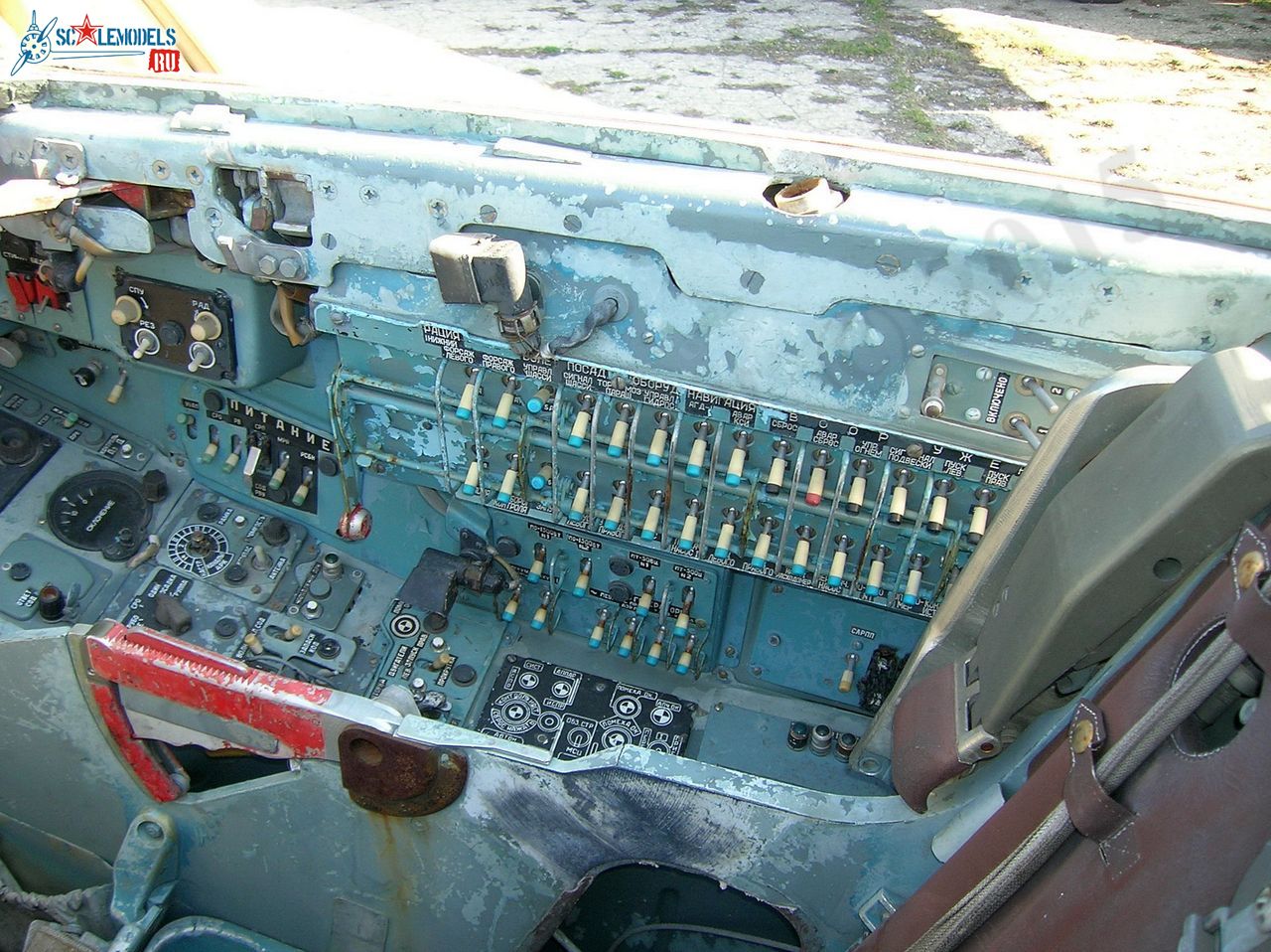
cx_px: 636
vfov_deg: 41.7
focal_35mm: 34
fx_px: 1247
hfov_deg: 54.0
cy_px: 476
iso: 50
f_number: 2.9
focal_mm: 5.7
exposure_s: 1/48.2
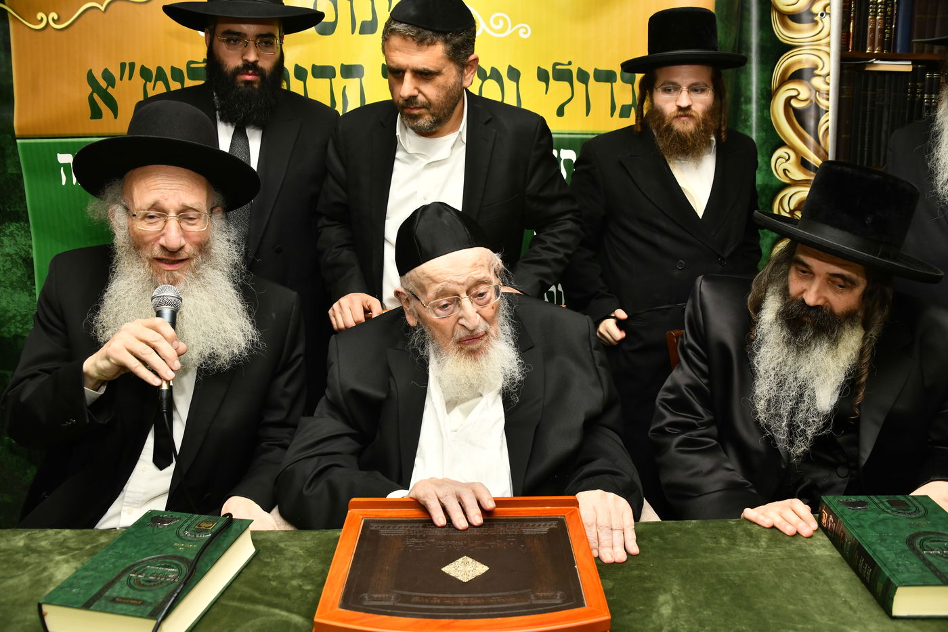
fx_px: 737
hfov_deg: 65.5
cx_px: 474
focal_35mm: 28
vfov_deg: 46.4
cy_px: 316
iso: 640
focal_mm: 28
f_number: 6.3
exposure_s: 1/250
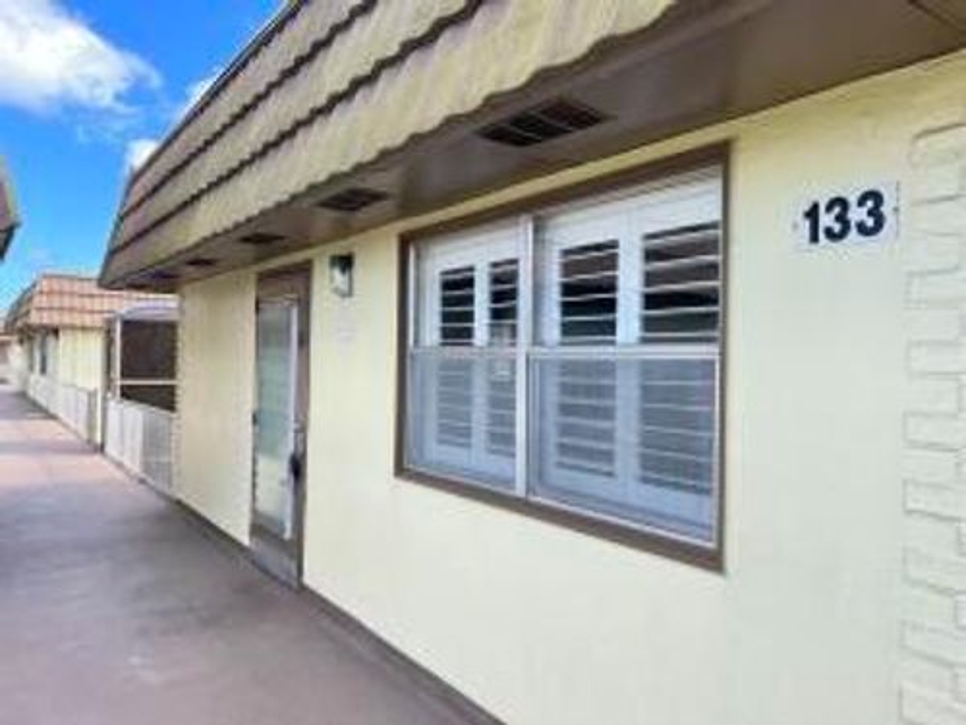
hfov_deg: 67.3
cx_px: 483
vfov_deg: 53.1
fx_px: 726
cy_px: 362
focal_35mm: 26
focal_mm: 5.7
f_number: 1.5
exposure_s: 1/687
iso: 50
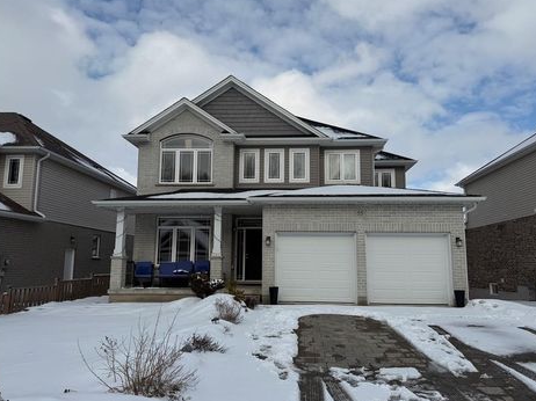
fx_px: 402
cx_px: 276
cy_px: 209
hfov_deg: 67.3
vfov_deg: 53.0
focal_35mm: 26
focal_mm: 6.76
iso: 80
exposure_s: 1/8130
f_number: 1.78
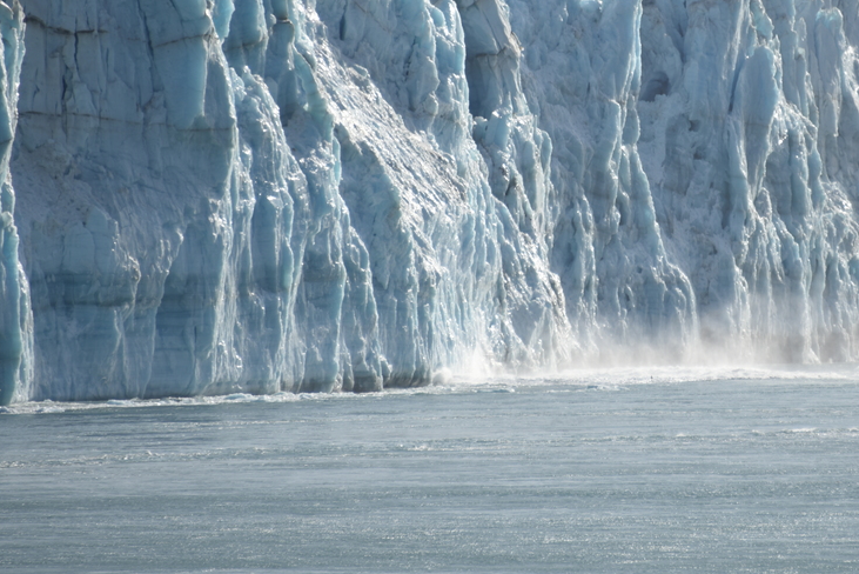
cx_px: 638
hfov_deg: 3.9
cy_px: 129
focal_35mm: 525
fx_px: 12531
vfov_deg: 2.6
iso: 100
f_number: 7.1
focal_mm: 300
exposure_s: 1/640
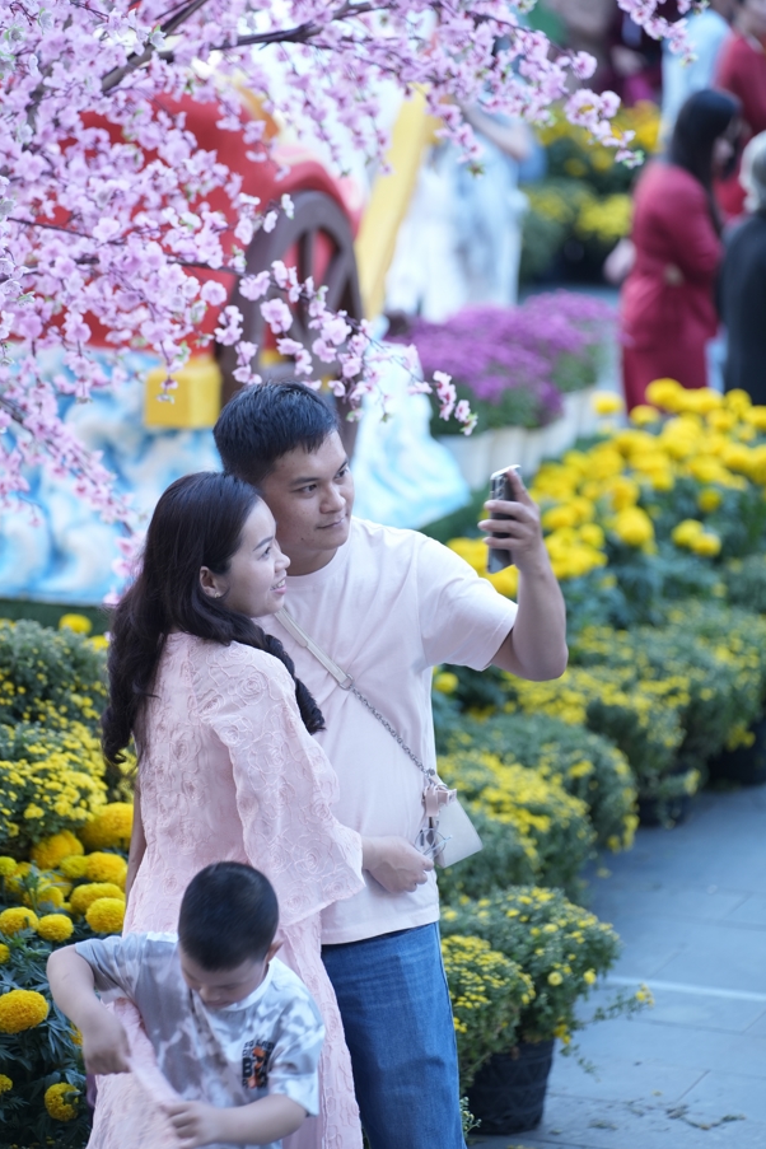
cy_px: 569
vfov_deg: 12.7
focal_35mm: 162
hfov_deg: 8.5
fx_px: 5170
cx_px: 356
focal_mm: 150
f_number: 2.8
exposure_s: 1/80
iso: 500
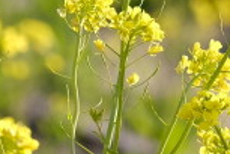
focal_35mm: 1375
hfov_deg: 1.5
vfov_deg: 1.0
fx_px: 8784
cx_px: 308
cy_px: -133
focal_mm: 140
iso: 200
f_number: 5
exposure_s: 1/420
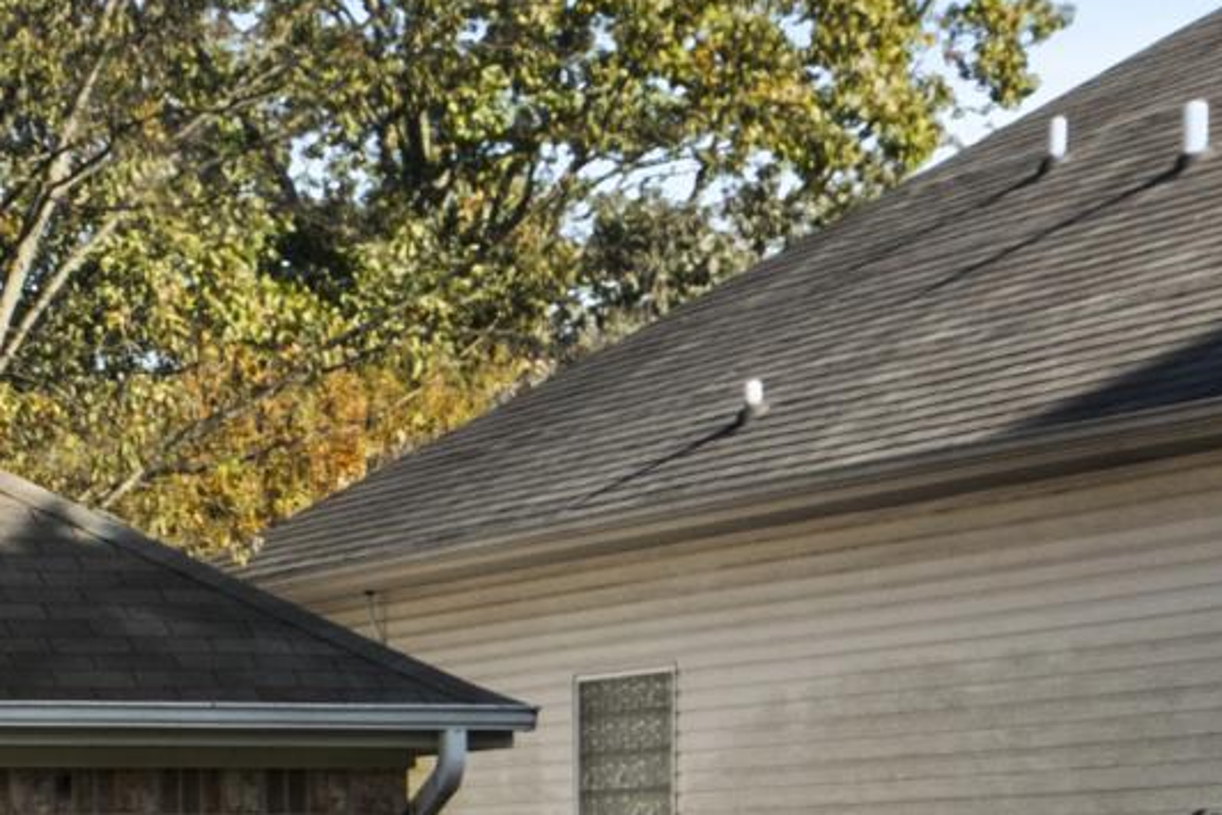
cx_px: -1468
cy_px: 862
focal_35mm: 155
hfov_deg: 11.5
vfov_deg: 8.8
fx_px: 5262
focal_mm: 21.9
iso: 400
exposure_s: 1/80
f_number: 8
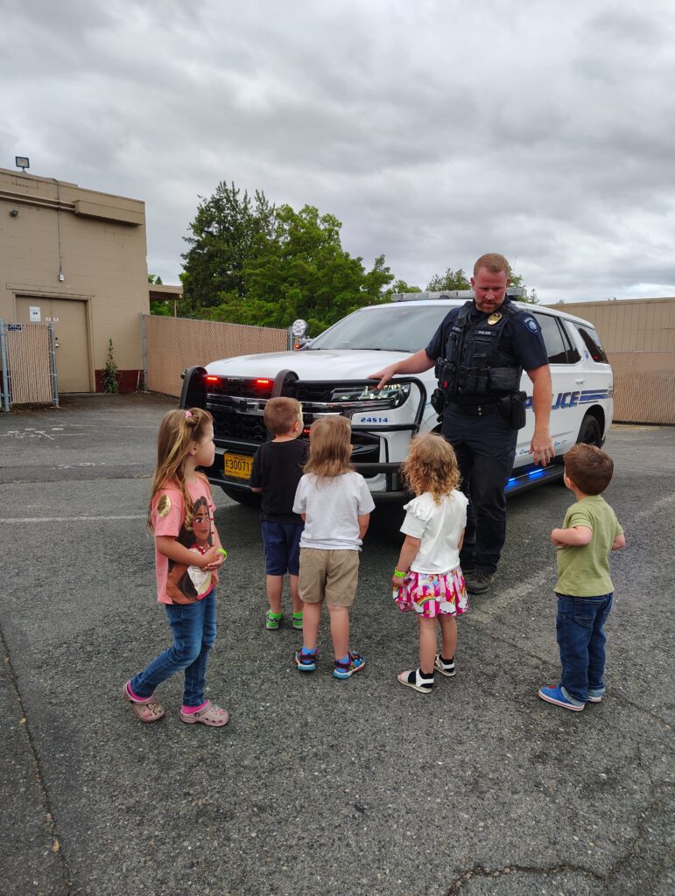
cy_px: 448
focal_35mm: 24
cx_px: 338
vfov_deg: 71.5
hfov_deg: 56.9
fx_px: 622
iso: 100
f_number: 1.8
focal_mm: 5.56
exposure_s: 1/248
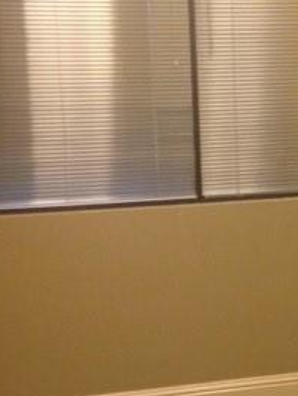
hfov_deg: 18.5
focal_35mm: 79
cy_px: 205
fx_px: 905
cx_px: 252
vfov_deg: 24.7
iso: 250
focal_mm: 4.12
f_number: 2.4
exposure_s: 1/20
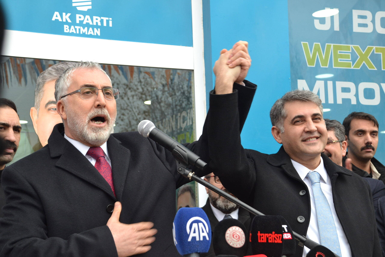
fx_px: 706
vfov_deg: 20.6
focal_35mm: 66
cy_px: 128
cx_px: 192
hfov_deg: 30.5
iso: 400
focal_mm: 44
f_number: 4.8
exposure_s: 1/100
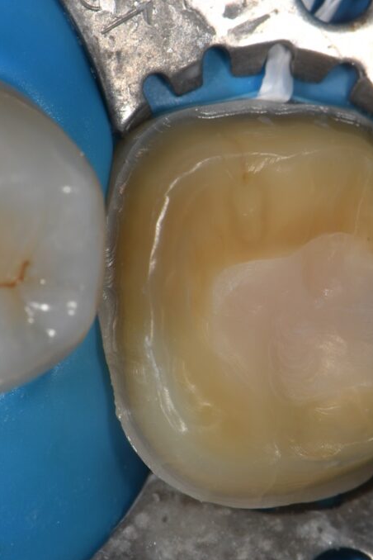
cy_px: 281
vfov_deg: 8.7
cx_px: 275
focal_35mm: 237
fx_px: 3683
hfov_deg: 5.8
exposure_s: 1/160
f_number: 32
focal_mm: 105
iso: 200
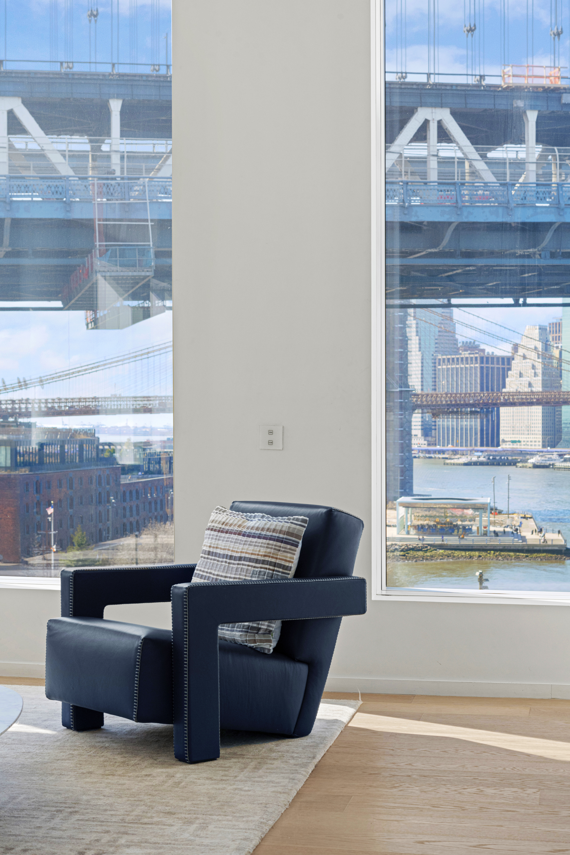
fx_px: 1425
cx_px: 285
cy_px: 428
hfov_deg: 22.6
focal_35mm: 60
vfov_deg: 33.4
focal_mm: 60
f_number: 10
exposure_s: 1/160
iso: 320
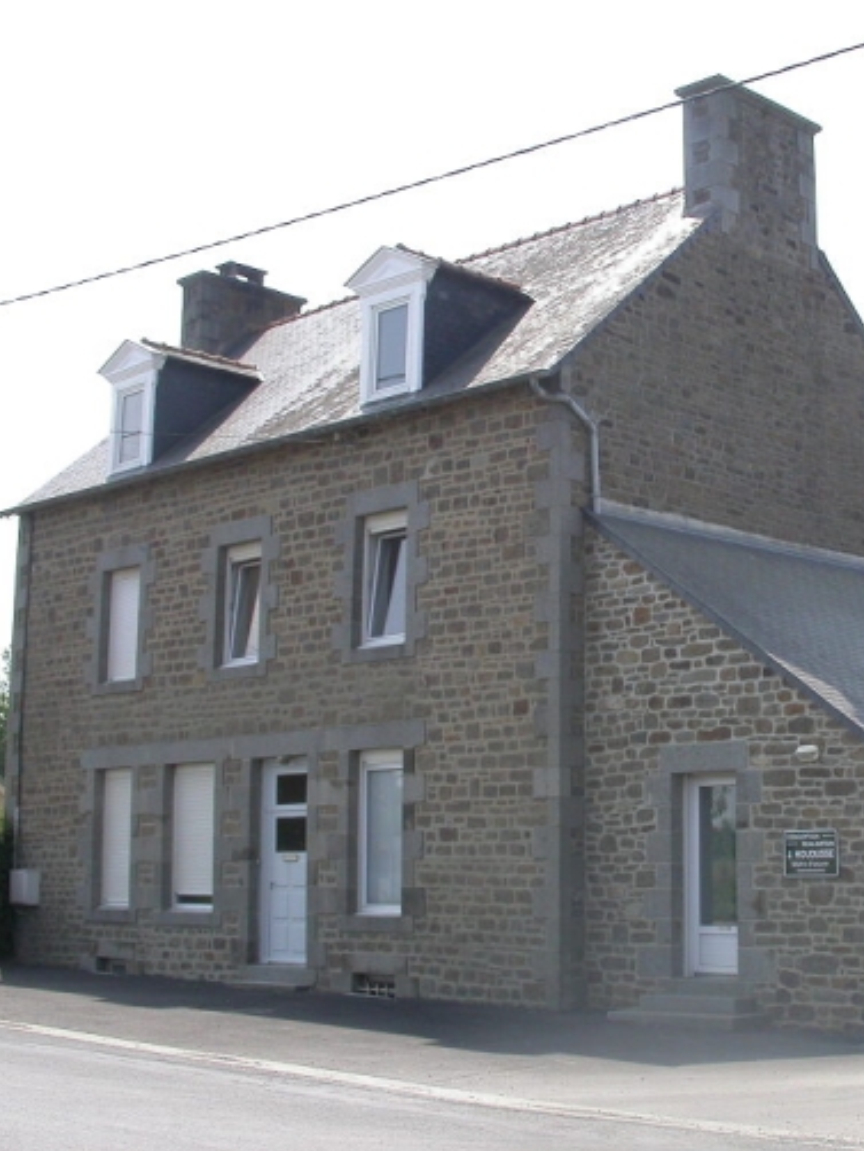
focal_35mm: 53
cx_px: 681
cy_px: 585
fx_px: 1762
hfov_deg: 27.1
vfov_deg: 36.2
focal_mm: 8.2
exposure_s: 1/254
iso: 100
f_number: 6.7
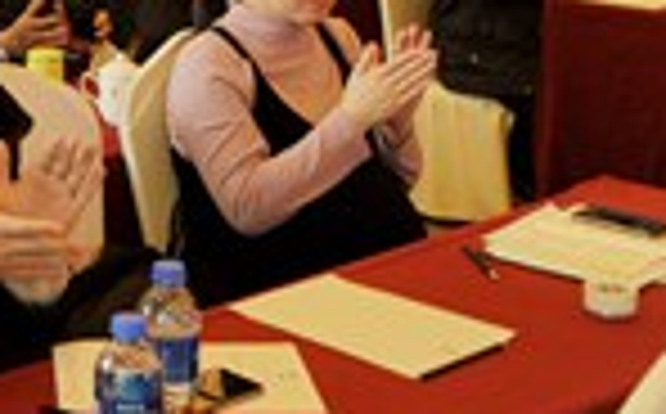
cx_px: -27
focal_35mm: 91
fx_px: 1649
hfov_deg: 21.9
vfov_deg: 13.6
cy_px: -184
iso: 1000
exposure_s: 1/160
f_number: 4.5
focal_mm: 24
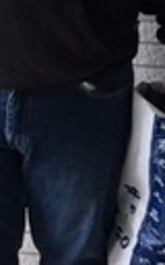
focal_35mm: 154
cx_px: 264
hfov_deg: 8.3
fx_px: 1108
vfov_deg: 13.5
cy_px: 41
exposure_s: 1/30
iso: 100
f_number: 2.2
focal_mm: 4.15
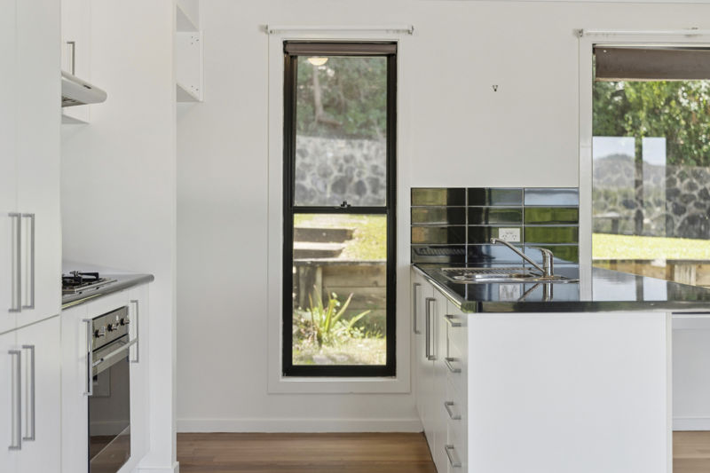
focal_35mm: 46
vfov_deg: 29.2
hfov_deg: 42.8
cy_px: 236
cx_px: 355
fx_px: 907
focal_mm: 46
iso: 800
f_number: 2.8
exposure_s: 1/640
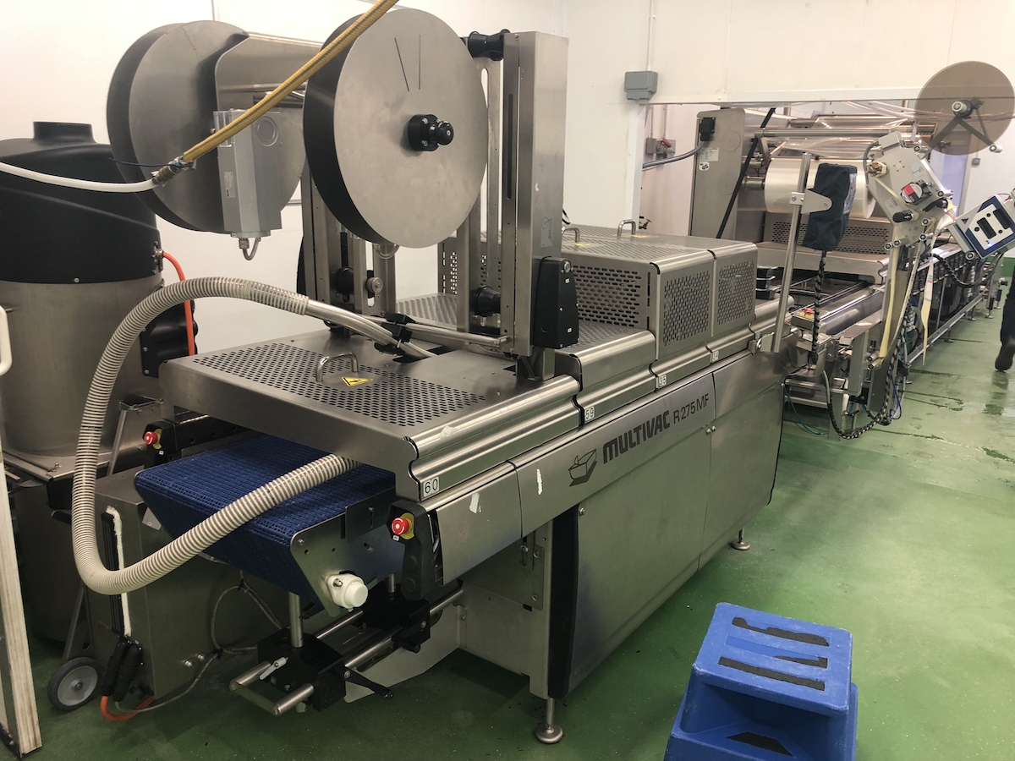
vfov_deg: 49.7
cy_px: 380
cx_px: 508
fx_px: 821
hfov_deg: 63.4
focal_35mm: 28
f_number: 1.8
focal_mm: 3.99
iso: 32
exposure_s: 1/20
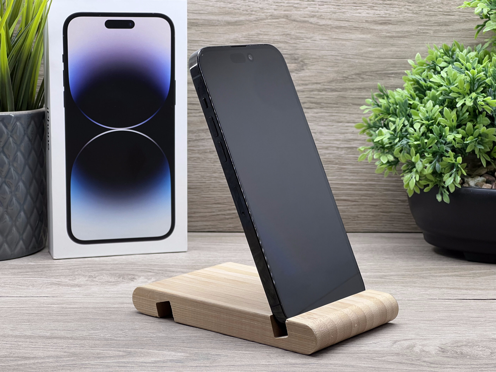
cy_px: 186
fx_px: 1103
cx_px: 248
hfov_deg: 25.3
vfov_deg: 19.1
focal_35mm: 77
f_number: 2.8
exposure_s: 1/100
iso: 100
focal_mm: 9
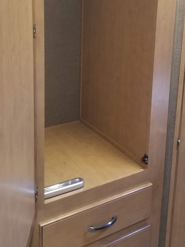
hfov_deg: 34.2
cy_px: 62
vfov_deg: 43.4
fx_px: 299
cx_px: 110
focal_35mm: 42
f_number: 1.7
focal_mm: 4.25
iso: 200
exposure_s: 1/11
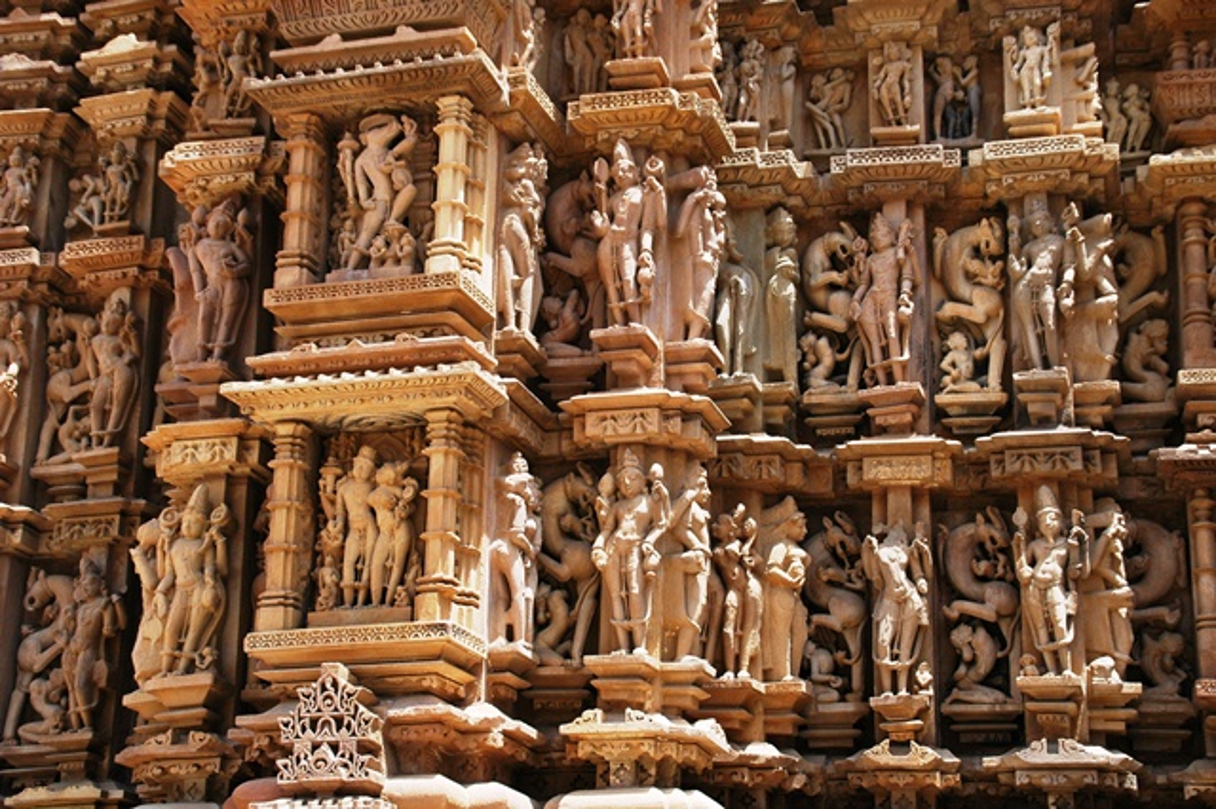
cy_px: 404
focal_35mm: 63
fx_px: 2127
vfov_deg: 21.5
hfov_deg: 31.9
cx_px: 608
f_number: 9
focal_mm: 42
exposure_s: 1/160
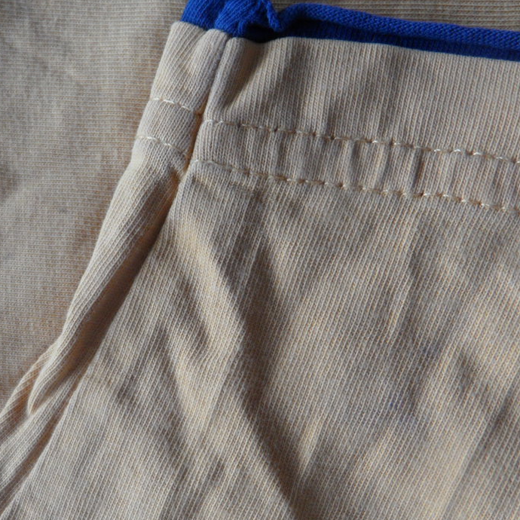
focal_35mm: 41
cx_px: 168
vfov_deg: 40.6
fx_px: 697
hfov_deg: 40.4
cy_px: 333
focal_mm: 4.1
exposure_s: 1/60
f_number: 2.9
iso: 80
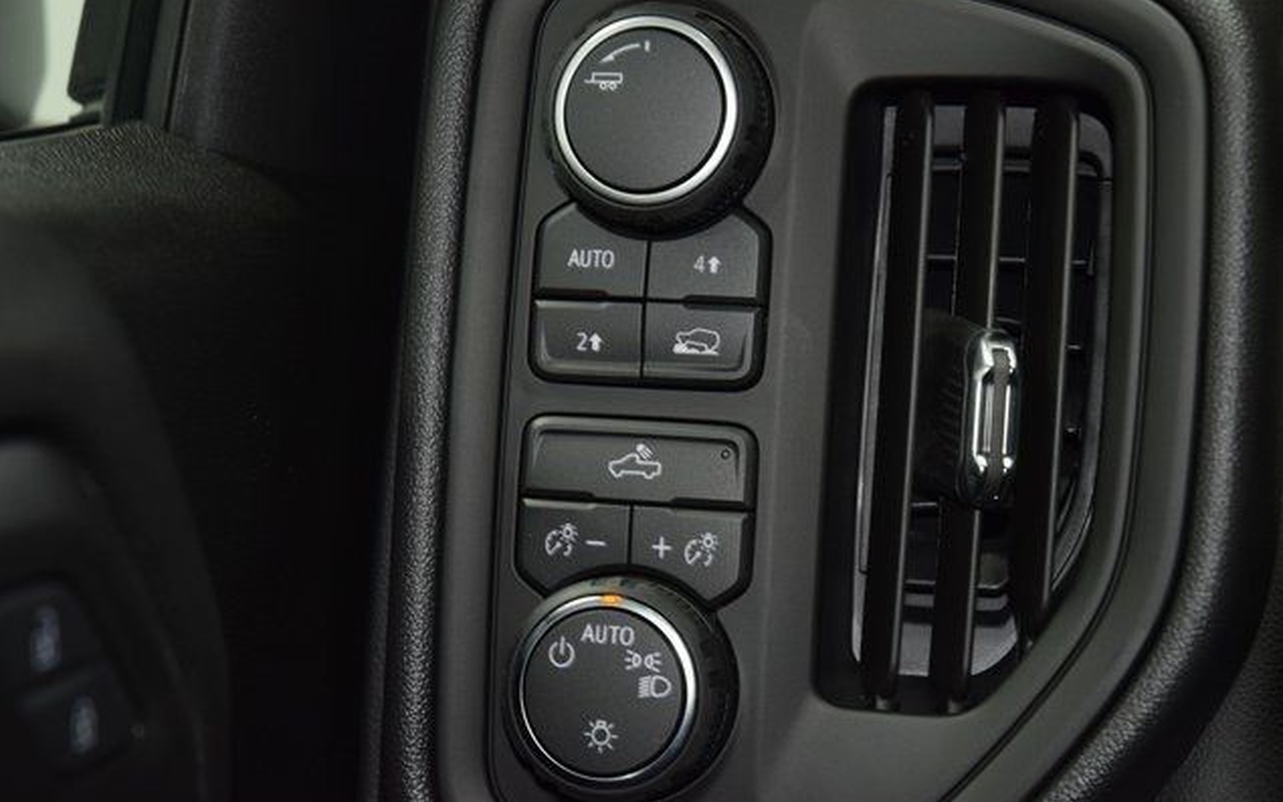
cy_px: 381
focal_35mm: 77
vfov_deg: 16.9
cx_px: 645
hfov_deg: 26.8
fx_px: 2693
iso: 1000
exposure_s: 1/25
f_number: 4.5
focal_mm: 50
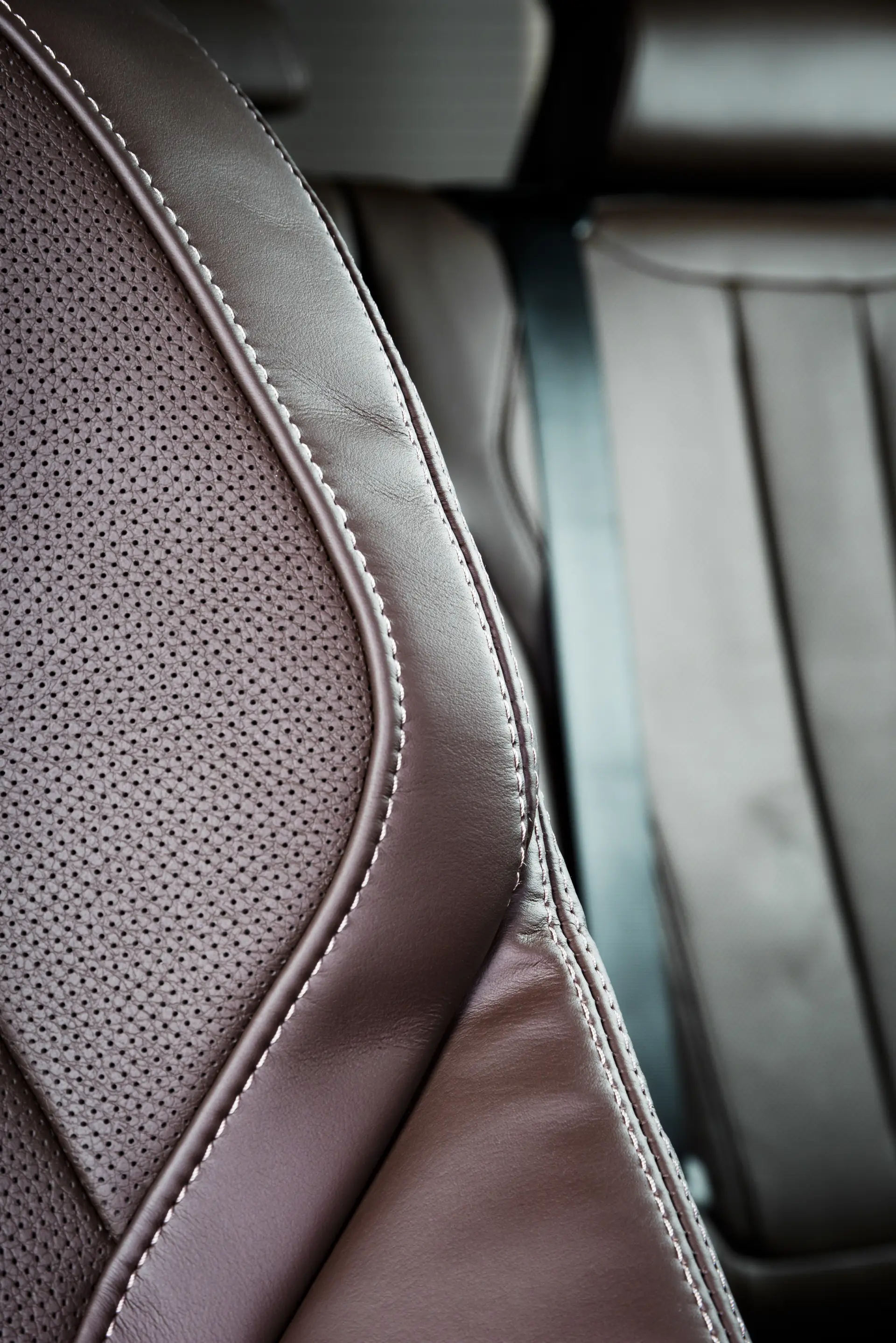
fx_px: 2910
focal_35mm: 78
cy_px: 672
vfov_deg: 26.0
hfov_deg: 17.5
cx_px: 448
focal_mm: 78
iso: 640
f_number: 16
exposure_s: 1/200
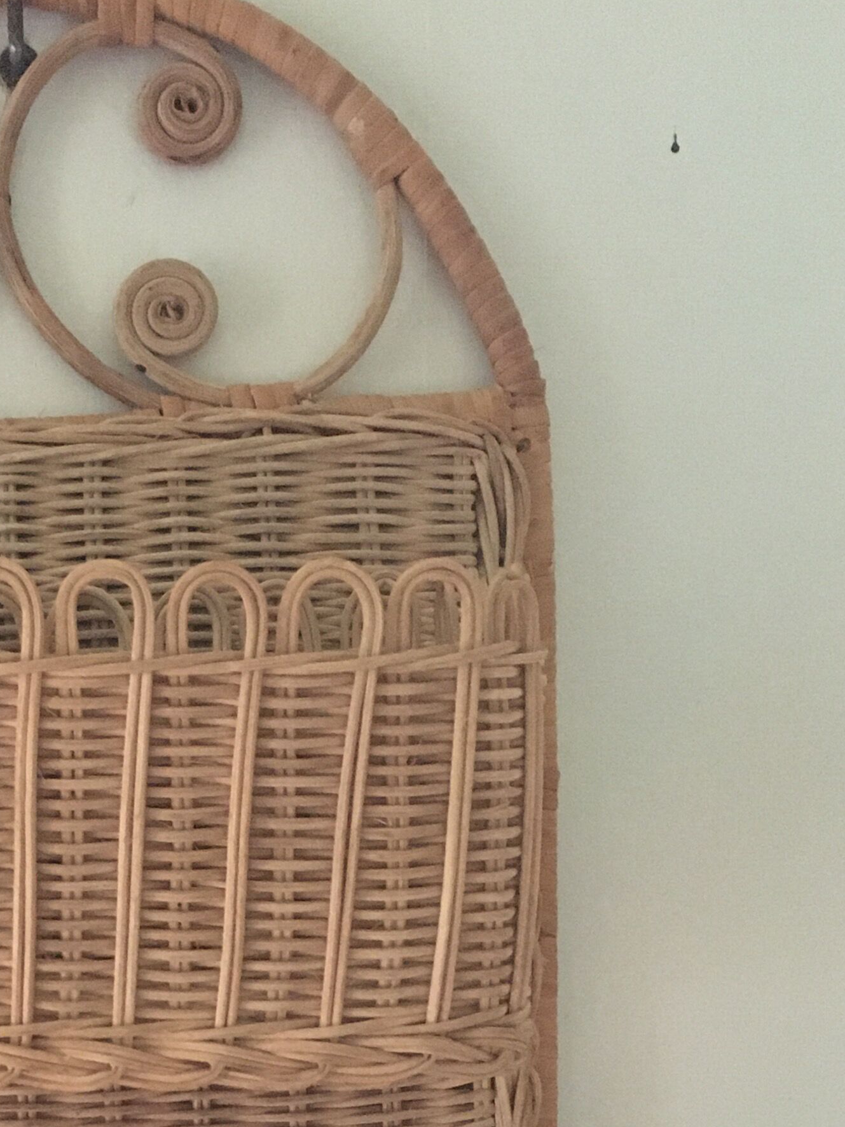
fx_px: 2148
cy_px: 1087
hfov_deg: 21.5
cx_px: 0
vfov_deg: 27.9
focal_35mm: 66
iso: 320
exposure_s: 1/17
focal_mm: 4.15
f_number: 2.2
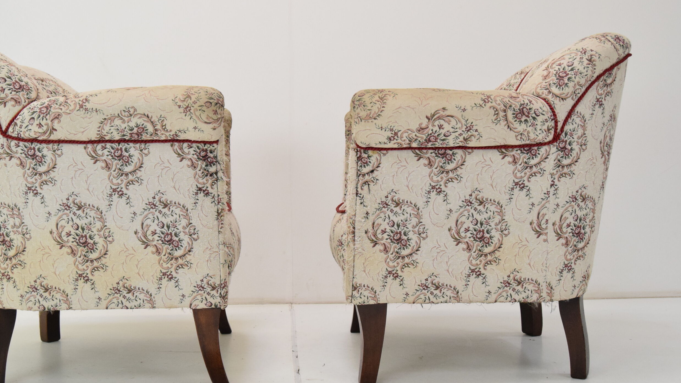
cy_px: 207
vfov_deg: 27.3
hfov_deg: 46.6
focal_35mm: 44
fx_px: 788
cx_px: 284
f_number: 7.1
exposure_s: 1/200
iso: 1600
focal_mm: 23
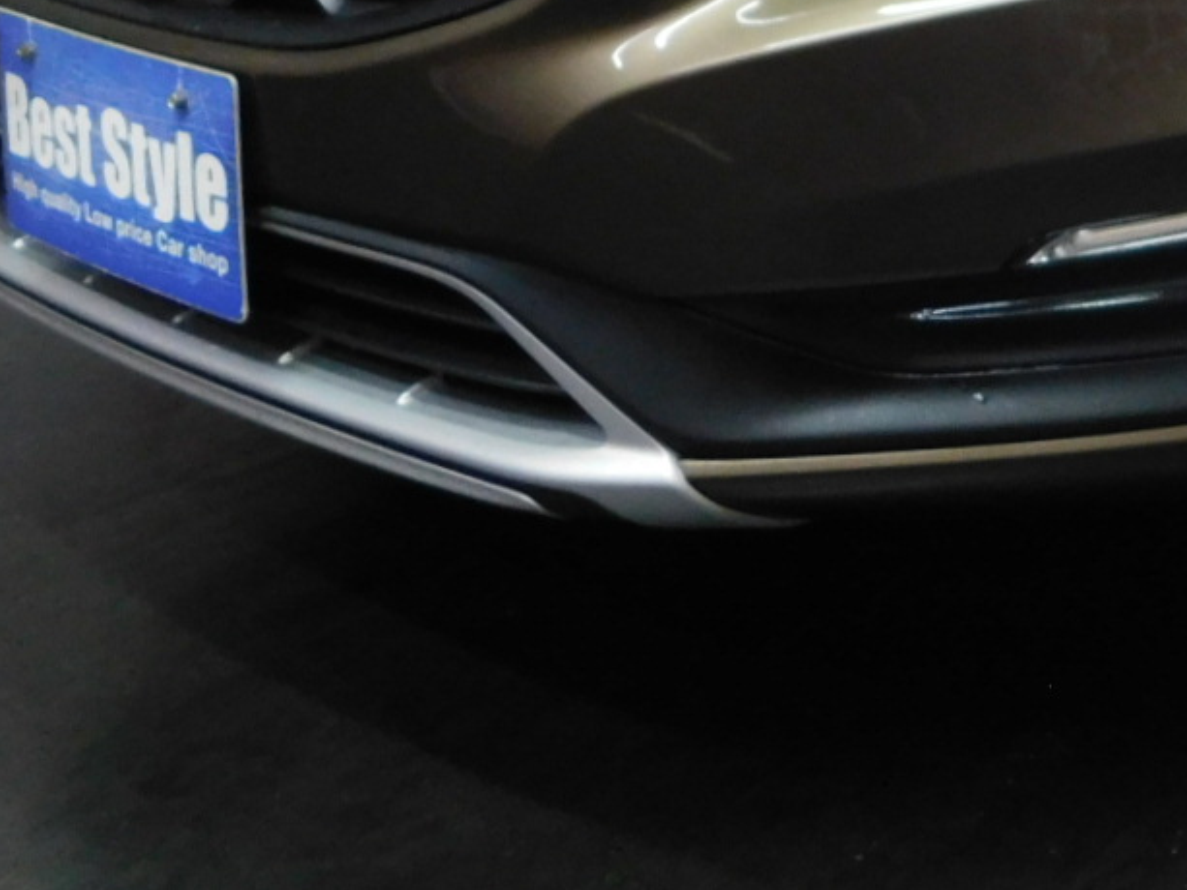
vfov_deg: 23.0
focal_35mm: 60
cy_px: -91
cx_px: 1232
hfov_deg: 29.7
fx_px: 2058
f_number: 3
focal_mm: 4
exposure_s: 1/30
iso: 400
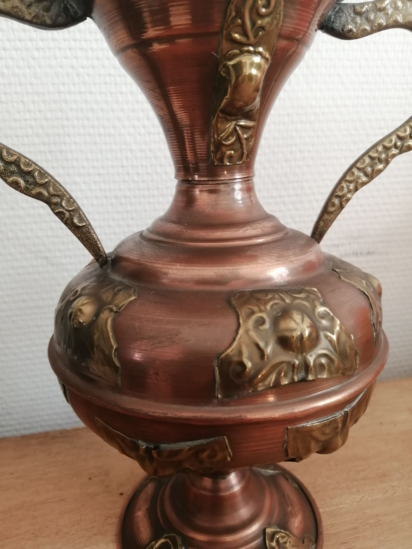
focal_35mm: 26
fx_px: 413
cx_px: 206
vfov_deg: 67.3
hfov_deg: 53.1
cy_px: 274
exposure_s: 1/33.3
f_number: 1.8
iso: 125
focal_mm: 3.6
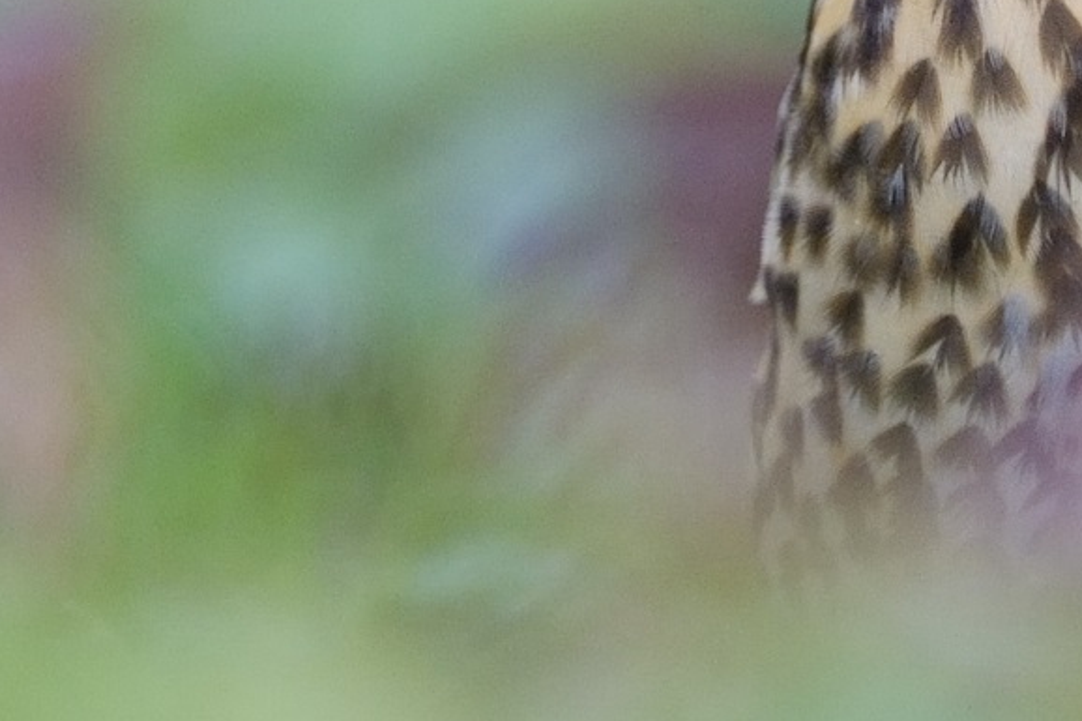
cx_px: 644
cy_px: -176
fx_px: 74873
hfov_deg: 0.8
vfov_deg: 0.6
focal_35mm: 2492
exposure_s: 1/500
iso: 2500
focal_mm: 600
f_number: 4.5
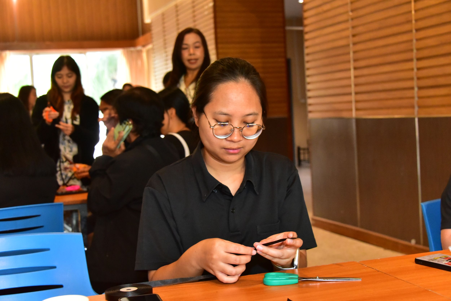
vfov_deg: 24.6
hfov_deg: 36.2
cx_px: 226
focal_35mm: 55
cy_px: 150
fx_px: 689
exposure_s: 1/100
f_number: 6.3
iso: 8000
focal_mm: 55
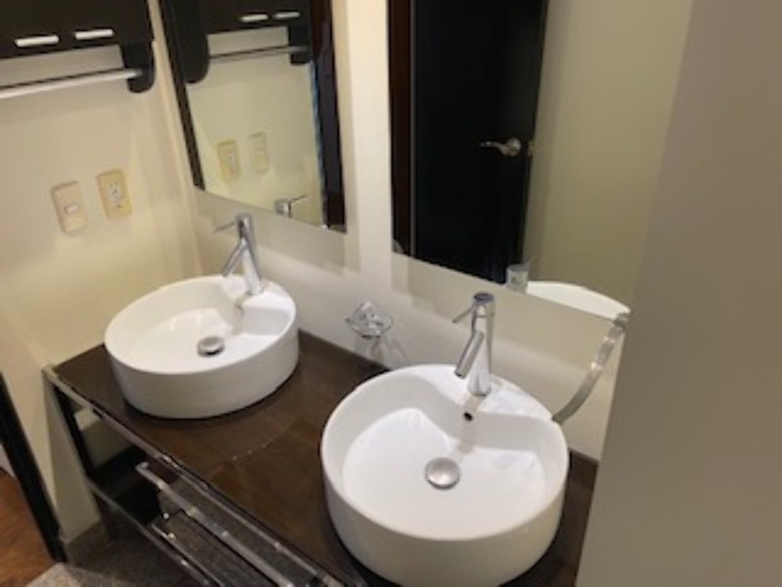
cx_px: 391
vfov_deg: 53.1
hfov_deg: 67.3
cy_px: 294
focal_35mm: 26
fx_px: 587
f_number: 1.8
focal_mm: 4.25
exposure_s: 1/60
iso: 80
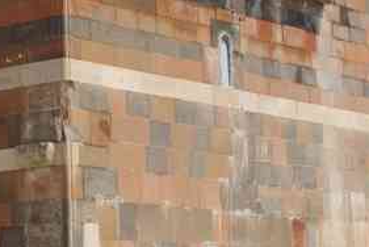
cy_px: 37
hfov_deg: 13.9
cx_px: -72
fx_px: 1470
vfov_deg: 9.6
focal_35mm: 143
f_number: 11
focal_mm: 26.9
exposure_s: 1/50
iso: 200
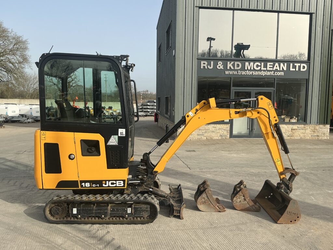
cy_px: 125
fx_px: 269
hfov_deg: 63.4
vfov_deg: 49.7
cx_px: 166
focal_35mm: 28
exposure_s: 1/1490
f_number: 1.8
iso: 25
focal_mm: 3
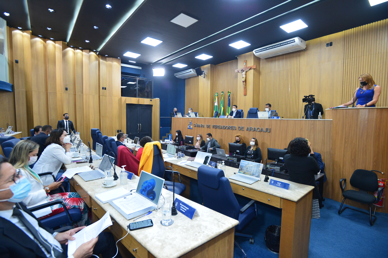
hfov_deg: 93.3
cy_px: 129
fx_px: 183
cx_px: 194
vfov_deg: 70.3
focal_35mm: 17
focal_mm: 17
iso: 3200
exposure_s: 1/160
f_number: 6.3
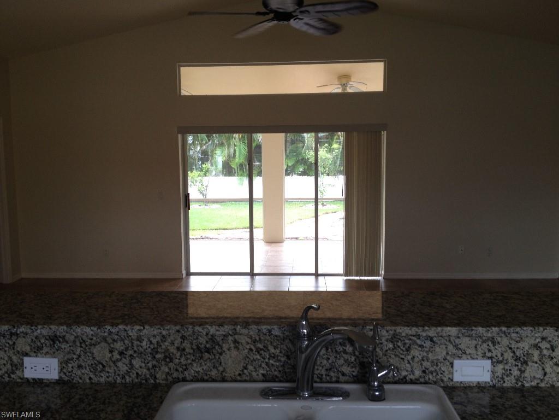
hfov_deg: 52.6
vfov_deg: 40.7
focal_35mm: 35
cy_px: 210
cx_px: 280
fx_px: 565
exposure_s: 1/30
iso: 50
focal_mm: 4.28
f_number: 2.4
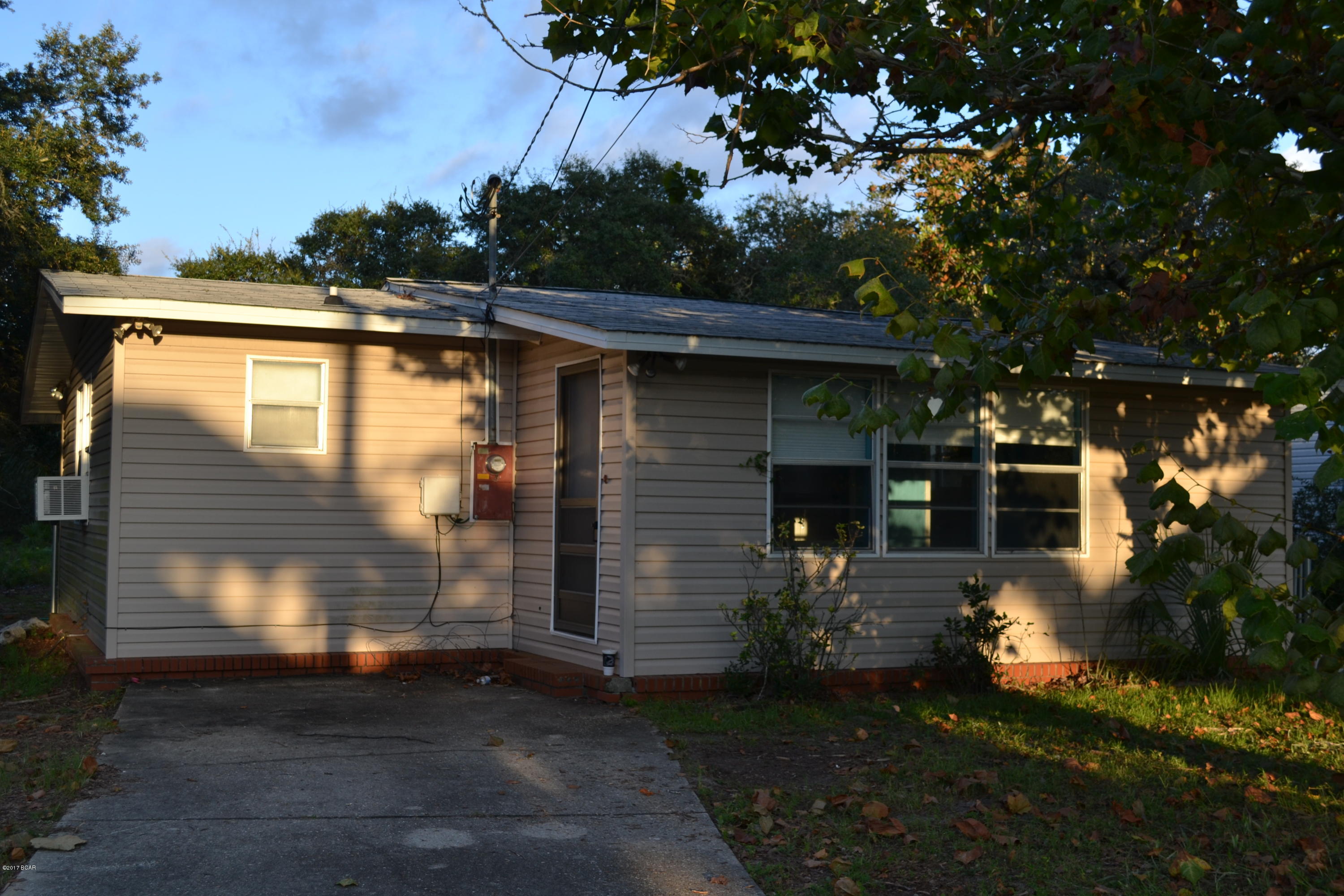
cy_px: 448
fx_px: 1568
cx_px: 672
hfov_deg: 46.4
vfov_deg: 31.9
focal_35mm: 42
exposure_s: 1/125
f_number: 5.6
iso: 100
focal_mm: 28
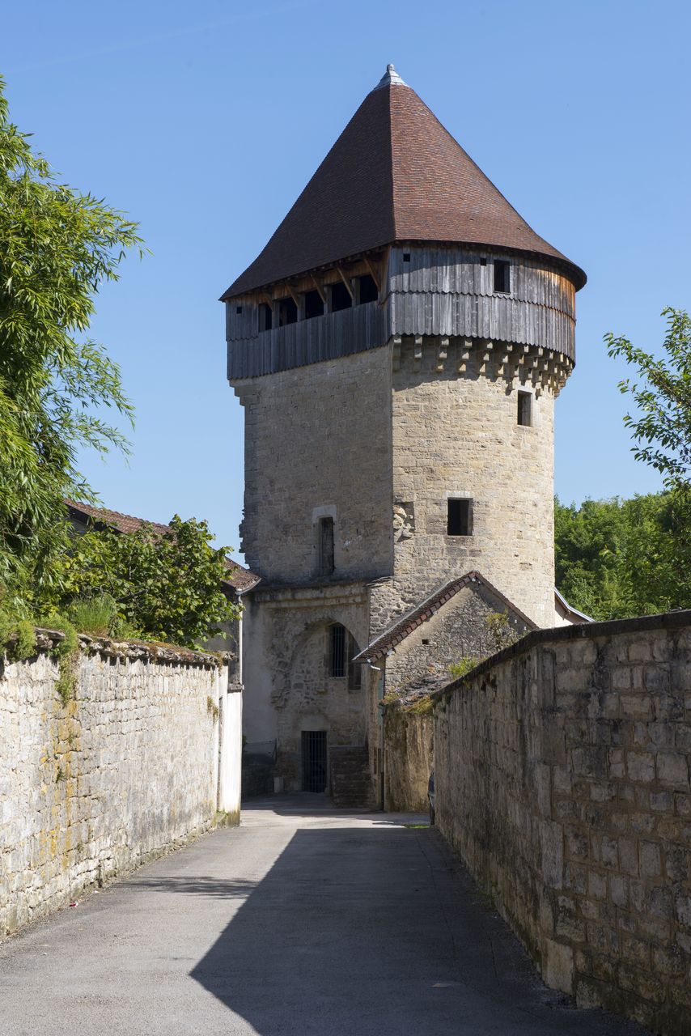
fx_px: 1899
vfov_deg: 30.5
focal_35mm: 66
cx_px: 346
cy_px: 518
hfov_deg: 20.6
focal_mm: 66
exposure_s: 1/160
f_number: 11
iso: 200
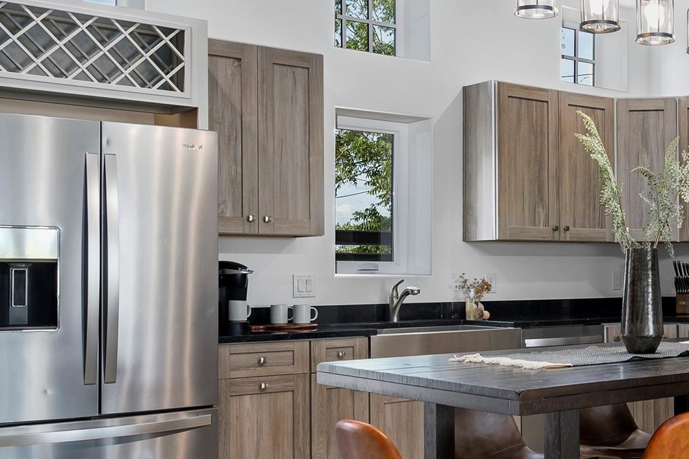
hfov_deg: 37.2
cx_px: 613
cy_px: 271
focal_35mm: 50
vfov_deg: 26.9
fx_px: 957
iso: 400
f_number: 8
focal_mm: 26
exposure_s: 1/5
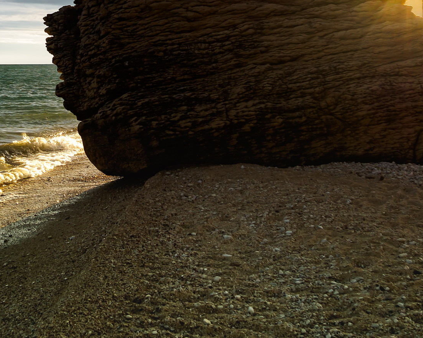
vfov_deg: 23.0
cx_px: 79
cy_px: 13
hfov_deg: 28.9
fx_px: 801
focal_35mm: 64
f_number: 6.3
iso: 200
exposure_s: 1/200
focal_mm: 15
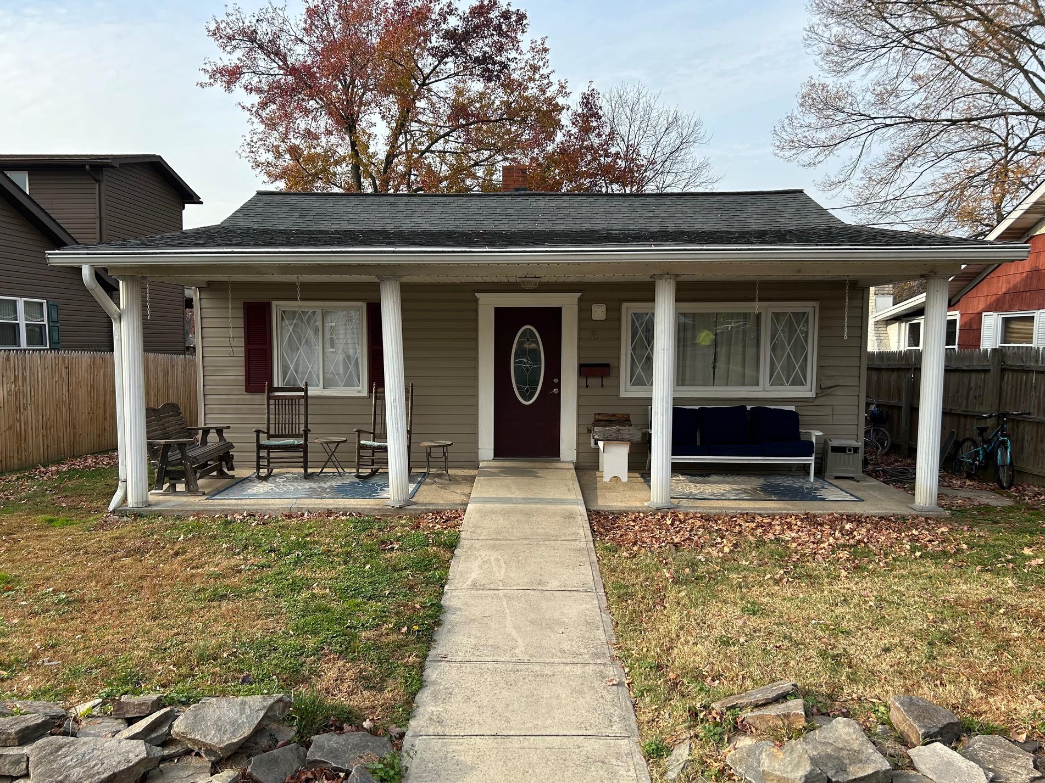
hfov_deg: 63.4
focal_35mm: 28
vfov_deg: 49.7
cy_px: 413
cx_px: 508
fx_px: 845
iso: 50
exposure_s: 1/1395
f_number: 1.5
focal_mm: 5.7
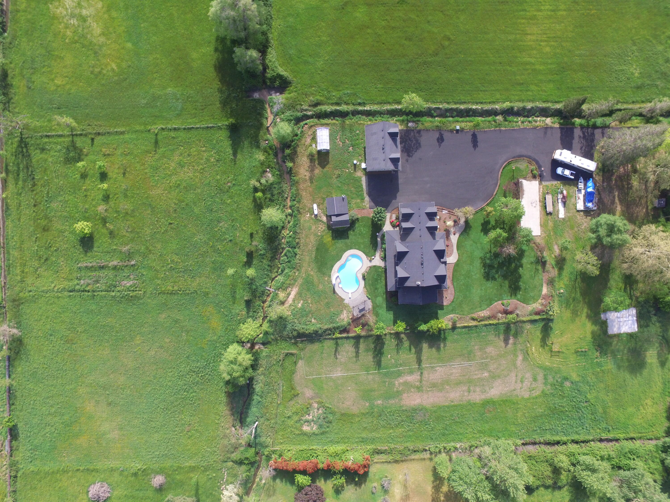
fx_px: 387
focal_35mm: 20
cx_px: 335
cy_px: 251
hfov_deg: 81.7
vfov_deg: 66.0
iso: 100
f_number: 2.8
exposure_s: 1/301
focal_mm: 3.61
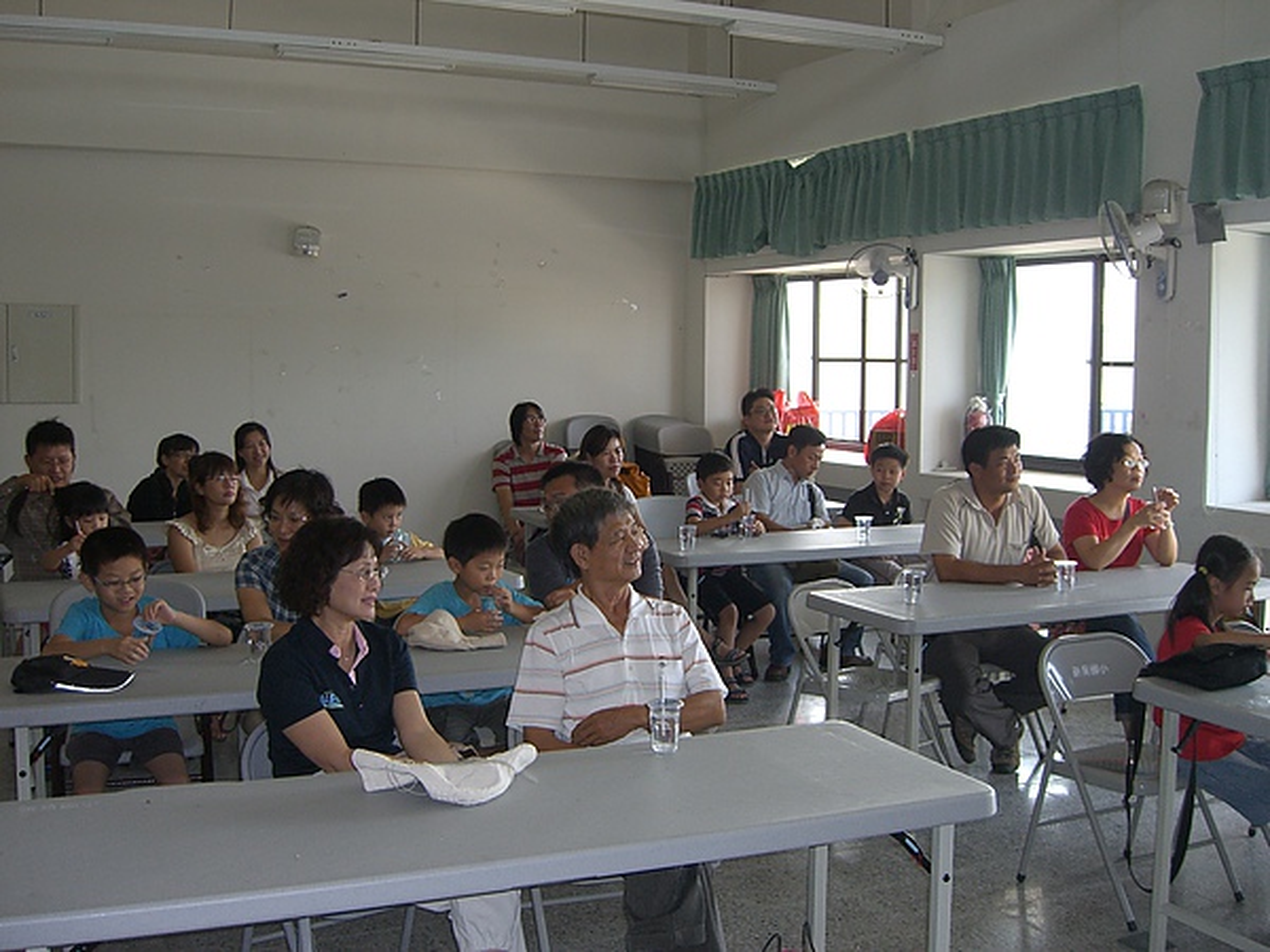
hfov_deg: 49.0
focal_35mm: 38
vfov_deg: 37.7
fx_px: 1394
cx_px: 635
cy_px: 476
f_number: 2.8
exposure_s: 1/100
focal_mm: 7.9
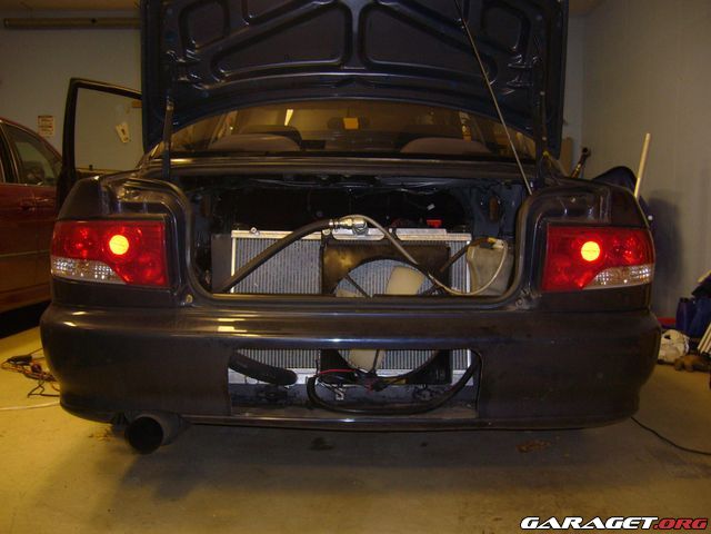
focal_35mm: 35
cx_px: 356
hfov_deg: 52.6
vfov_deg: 40.7
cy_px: 267
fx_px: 719
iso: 80
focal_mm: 5.8
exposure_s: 1/8
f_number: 2.8
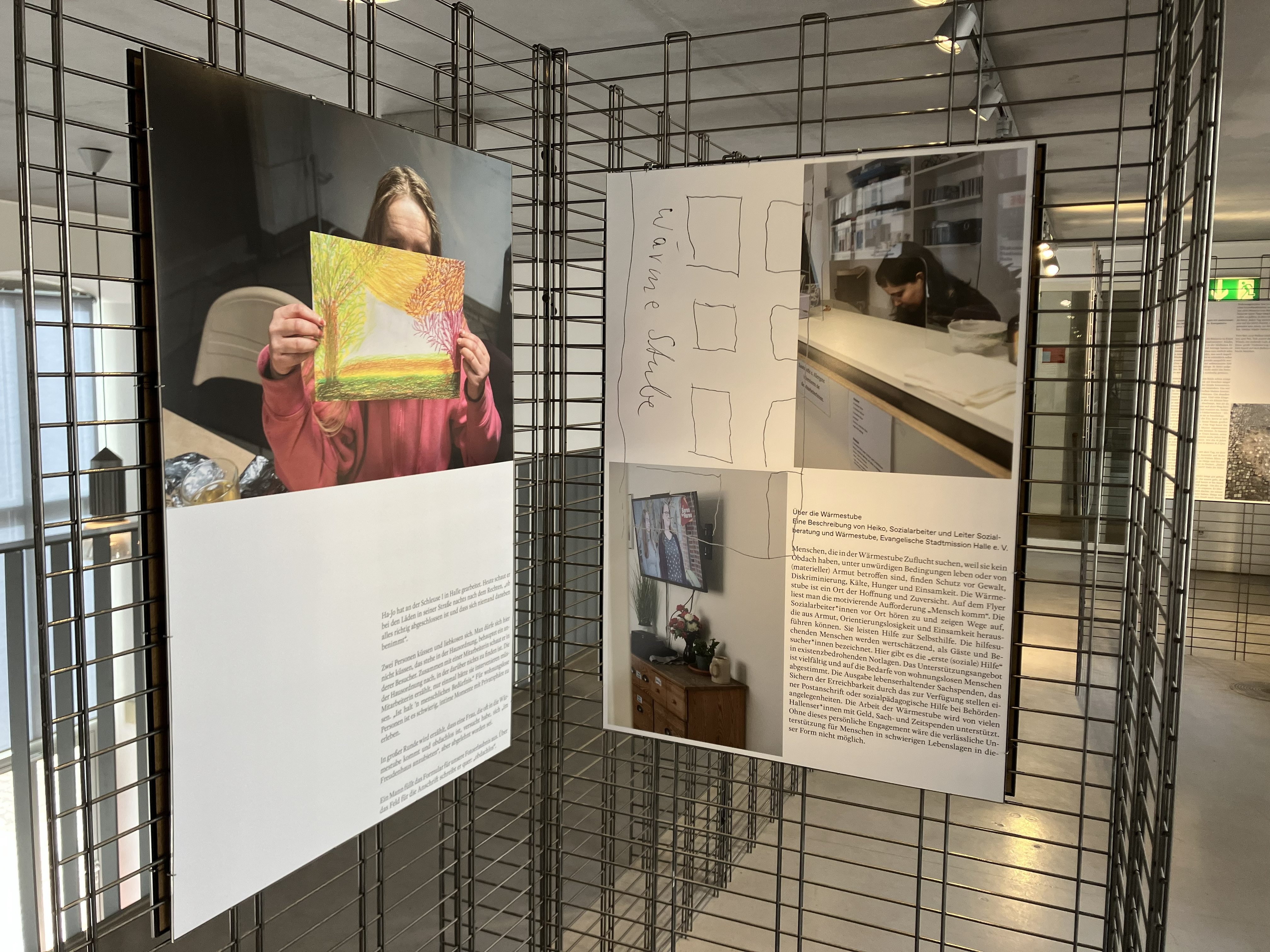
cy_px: 476
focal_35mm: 28
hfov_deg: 63.4
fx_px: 1027
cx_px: 635
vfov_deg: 49.7
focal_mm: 3.99
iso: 64
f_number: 1.8
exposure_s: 1/100
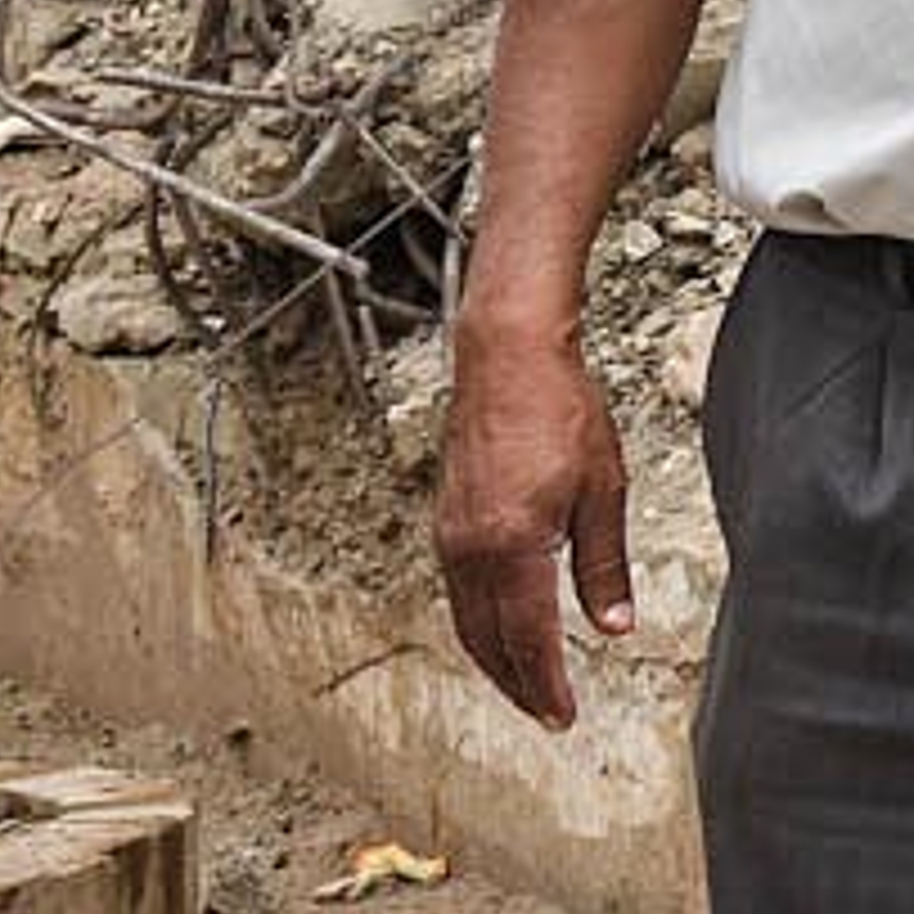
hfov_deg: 8.3
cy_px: -660
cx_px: 1724
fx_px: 6004
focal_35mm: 201
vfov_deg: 8.4
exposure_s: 1/400
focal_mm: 40
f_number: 10
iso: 400
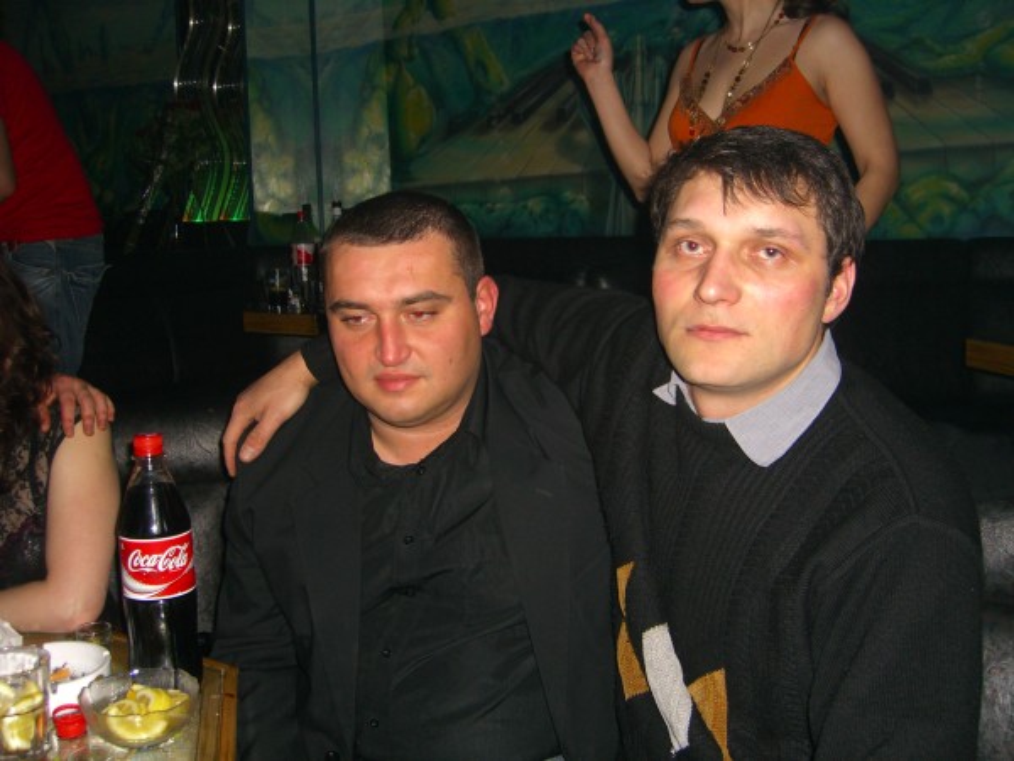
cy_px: 380
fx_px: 1113
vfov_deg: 37.7
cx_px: 507
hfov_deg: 49.0
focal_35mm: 38
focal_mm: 7.9
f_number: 2.8
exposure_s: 1/60
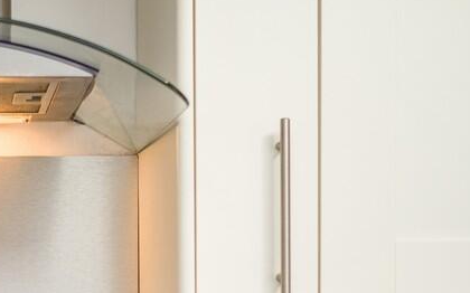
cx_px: -16
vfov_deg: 14.7
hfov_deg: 22.8
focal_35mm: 87
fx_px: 1114
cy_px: 320
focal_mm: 23
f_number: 1.8
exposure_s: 1/125
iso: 160
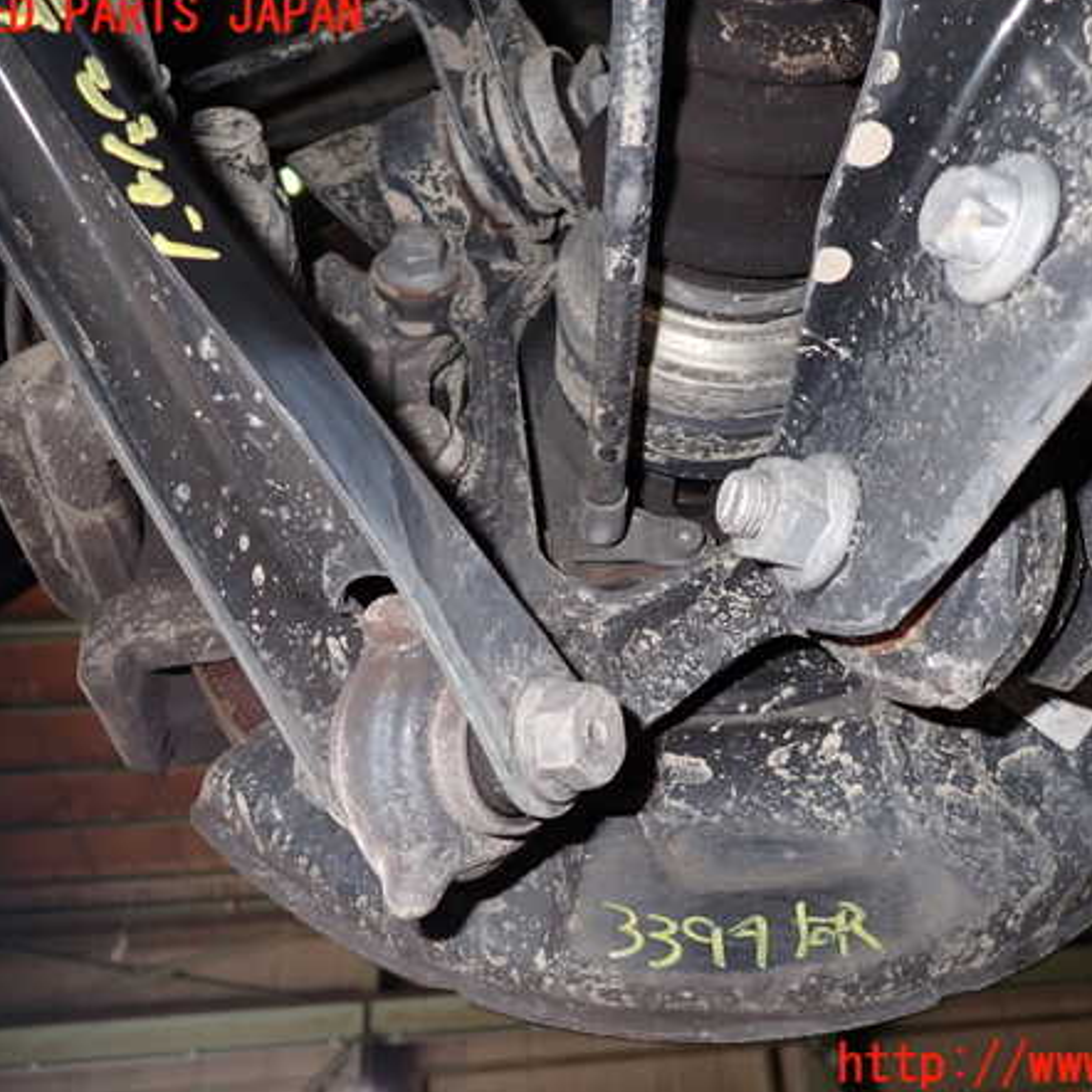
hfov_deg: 53.7
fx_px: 1071
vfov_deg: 54.0
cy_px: 541
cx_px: 655
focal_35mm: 30
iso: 200
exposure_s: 1/30
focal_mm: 4.5
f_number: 5.6
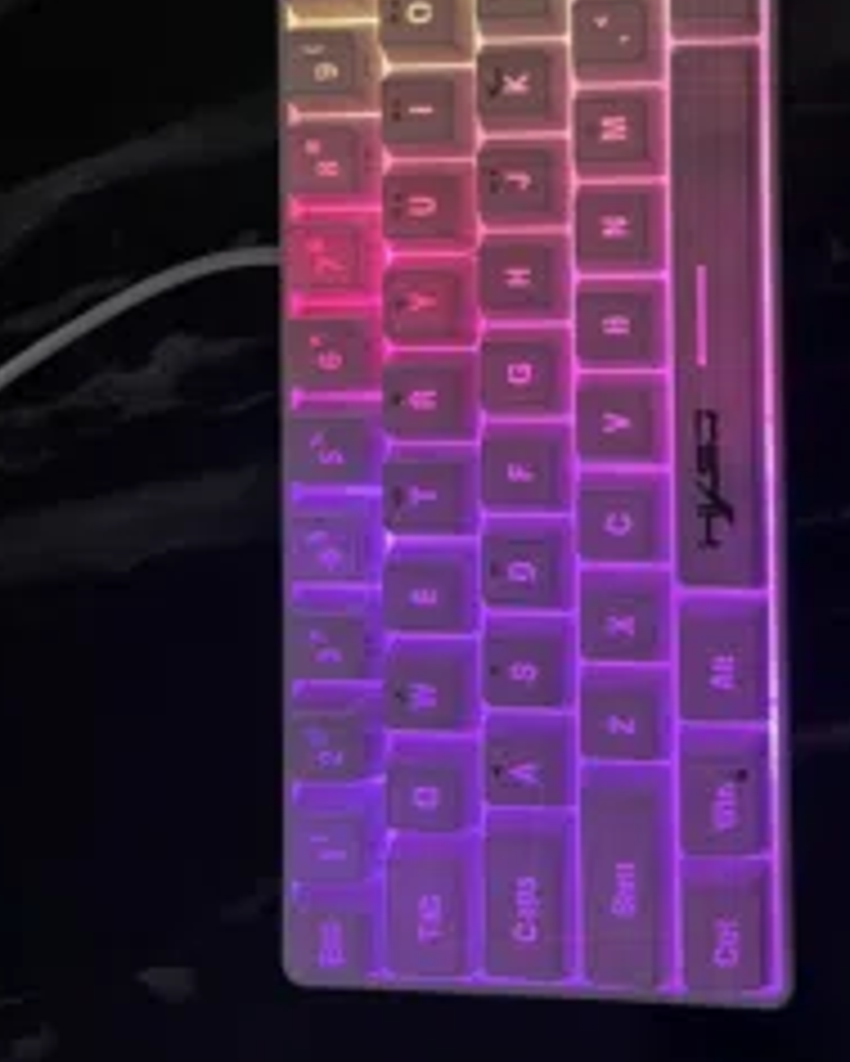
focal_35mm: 43
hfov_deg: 34.7
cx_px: 553
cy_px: 248
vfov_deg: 41.4
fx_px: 1351
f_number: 1.6
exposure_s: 1/33
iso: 400
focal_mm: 5.1
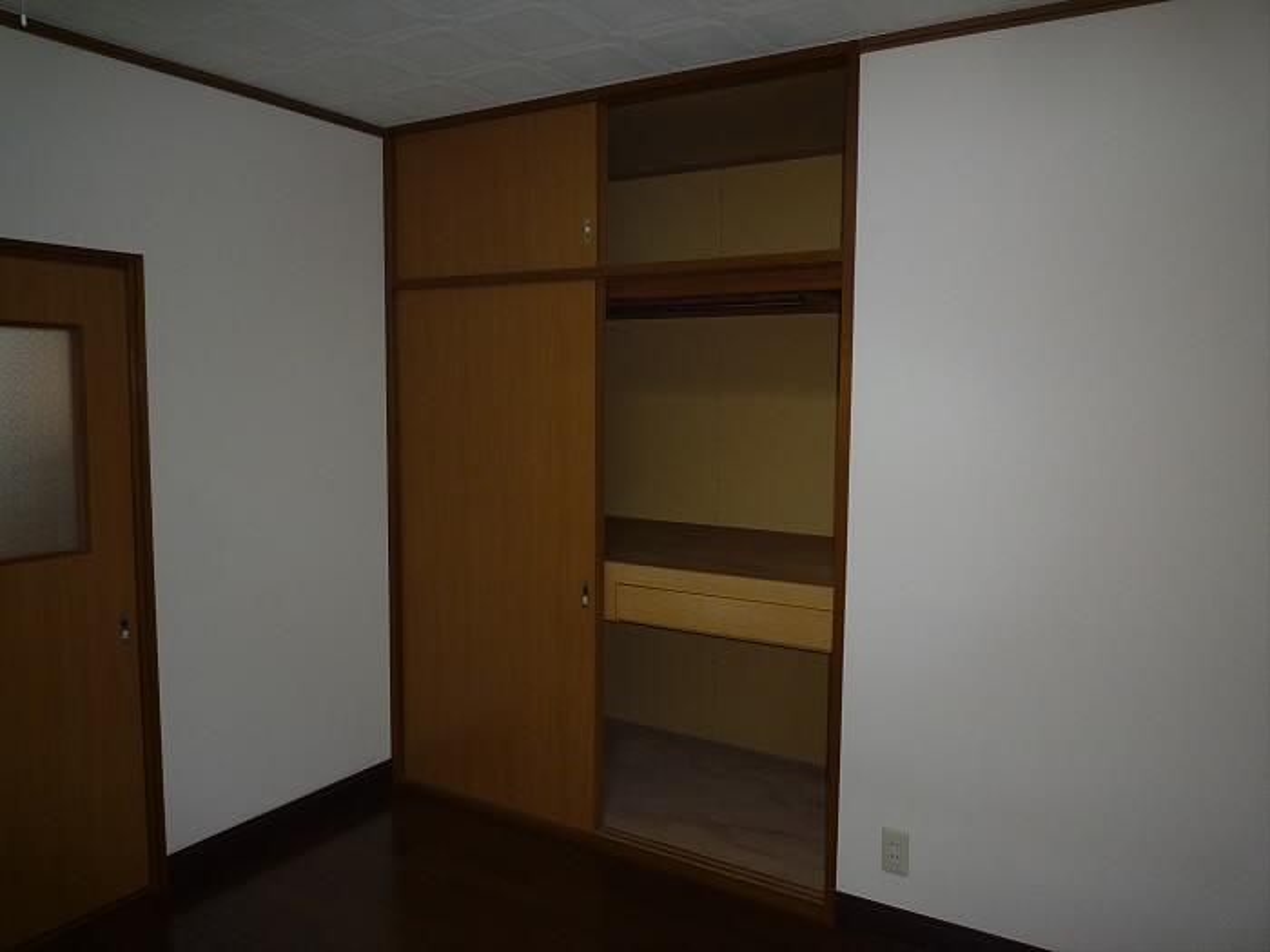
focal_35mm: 25
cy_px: 476
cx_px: 635
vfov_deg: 54.9
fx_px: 917
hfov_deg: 69.4
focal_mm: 4.4
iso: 125
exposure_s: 1/30
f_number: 2.8
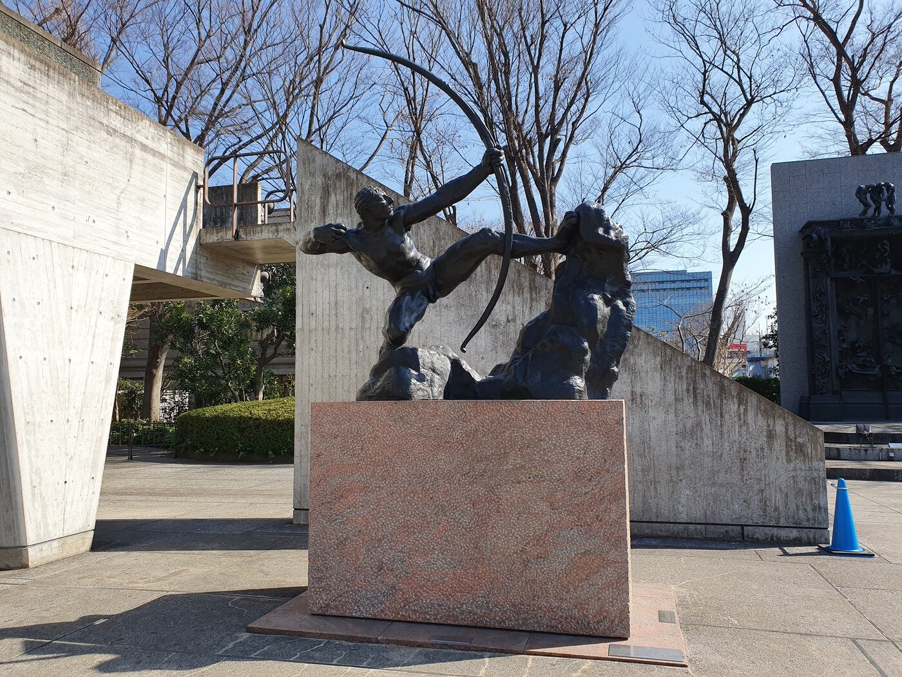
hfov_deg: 67.3
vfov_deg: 53.1
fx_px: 677
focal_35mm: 26
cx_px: 451
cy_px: 338
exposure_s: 1/1180
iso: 50
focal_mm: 4.32
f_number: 2.4
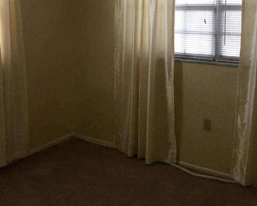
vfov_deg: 29.7
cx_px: 114
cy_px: 49
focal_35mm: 50
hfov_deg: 37.3
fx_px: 380
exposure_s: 1/30
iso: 160
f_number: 2.4
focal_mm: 3.3
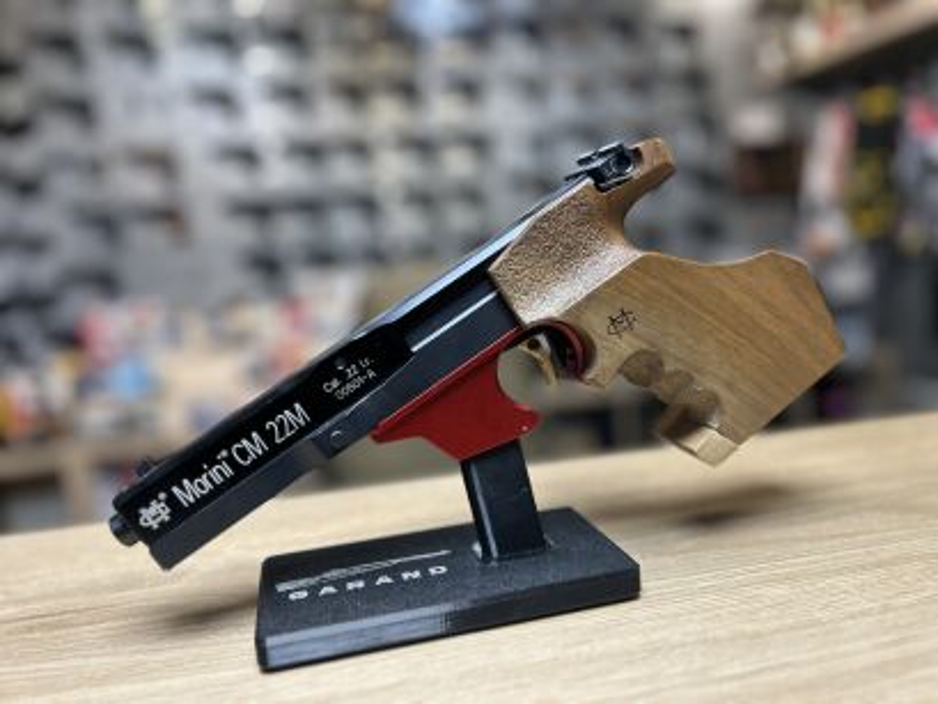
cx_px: 469
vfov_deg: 53.1
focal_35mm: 26
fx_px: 705
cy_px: 352
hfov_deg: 67.3
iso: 80
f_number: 1.5
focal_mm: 5.7
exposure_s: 1/50
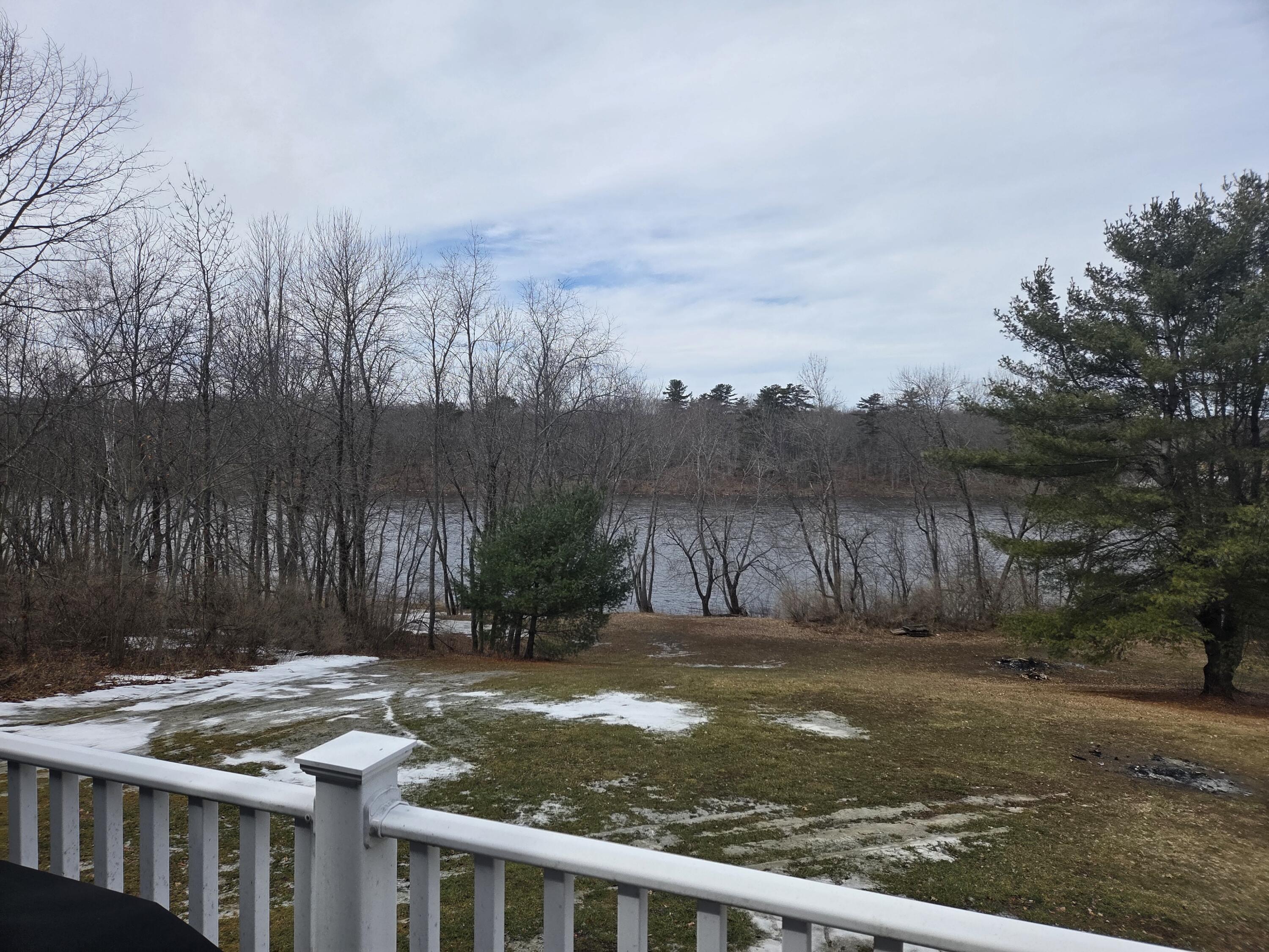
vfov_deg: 58.9
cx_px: 634
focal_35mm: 23
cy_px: 476
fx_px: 843
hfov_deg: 73.9
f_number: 1.8
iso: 80
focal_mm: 5.4
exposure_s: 1/4771
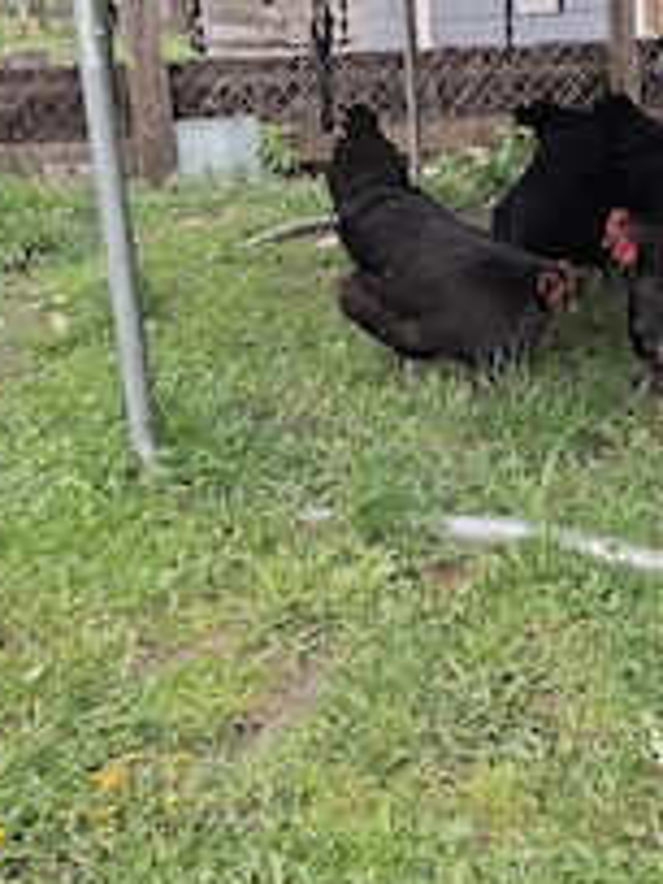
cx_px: 550
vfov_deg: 41.4
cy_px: 277
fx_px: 1149
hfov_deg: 31.2
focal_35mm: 45
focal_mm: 5.54
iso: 50
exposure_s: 1/135
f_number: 1.8
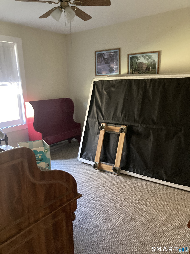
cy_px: 127
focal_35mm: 28
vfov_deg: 63.4
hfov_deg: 49.7
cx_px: 95
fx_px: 205
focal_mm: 3.99
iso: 640
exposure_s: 1/30
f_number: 1.8
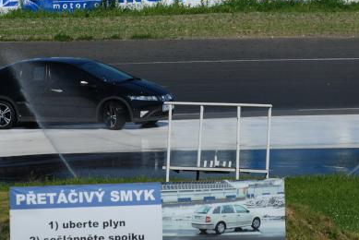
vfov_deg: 2.5
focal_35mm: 543
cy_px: 99
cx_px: 148
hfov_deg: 3.8
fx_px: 5419
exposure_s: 1/1000
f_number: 5.6
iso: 100
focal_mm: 220
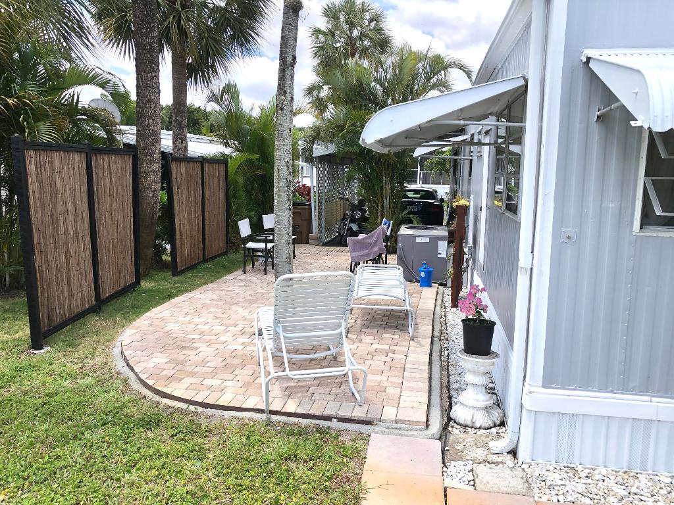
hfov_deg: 63.4
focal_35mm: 28
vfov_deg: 49.7
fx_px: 545
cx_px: 337
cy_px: 252
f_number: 1.8
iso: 20
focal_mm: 3.99
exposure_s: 1/1000
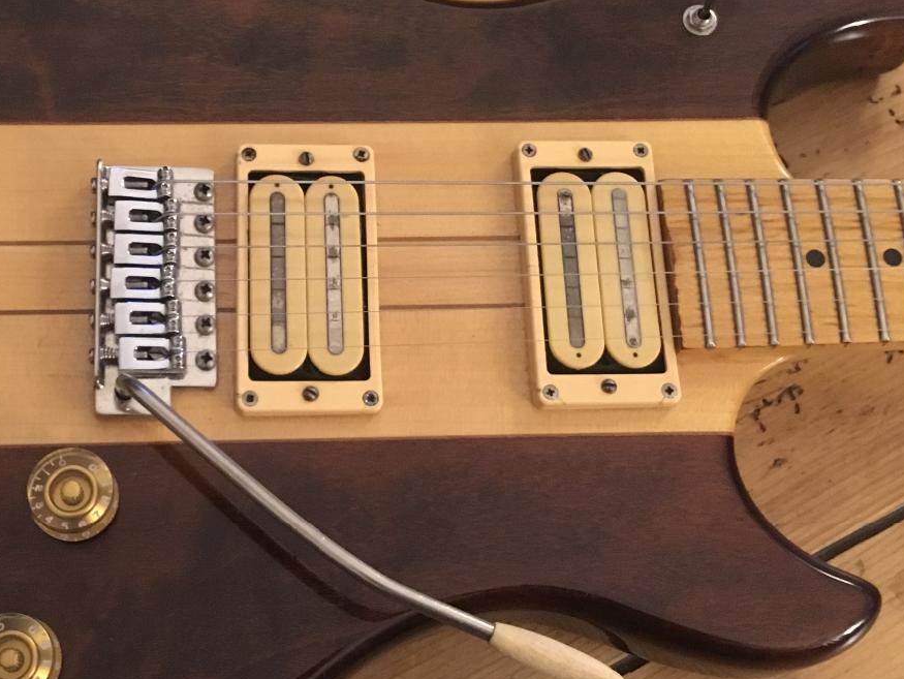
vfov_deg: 27.5
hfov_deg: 35.8
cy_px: 304
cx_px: 307
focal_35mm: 53
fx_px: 1385
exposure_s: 1/17
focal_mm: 4.15
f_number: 2.2
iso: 500
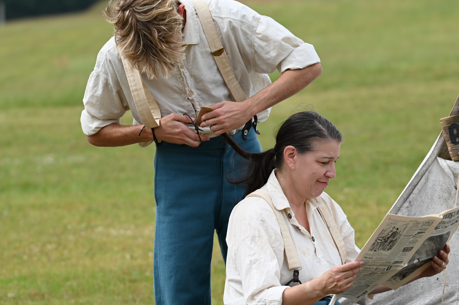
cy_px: 100
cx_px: 296
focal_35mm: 268
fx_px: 3415
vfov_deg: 5.1
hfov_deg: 7.7
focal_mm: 180
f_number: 5.6
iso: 100
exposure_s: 1/320
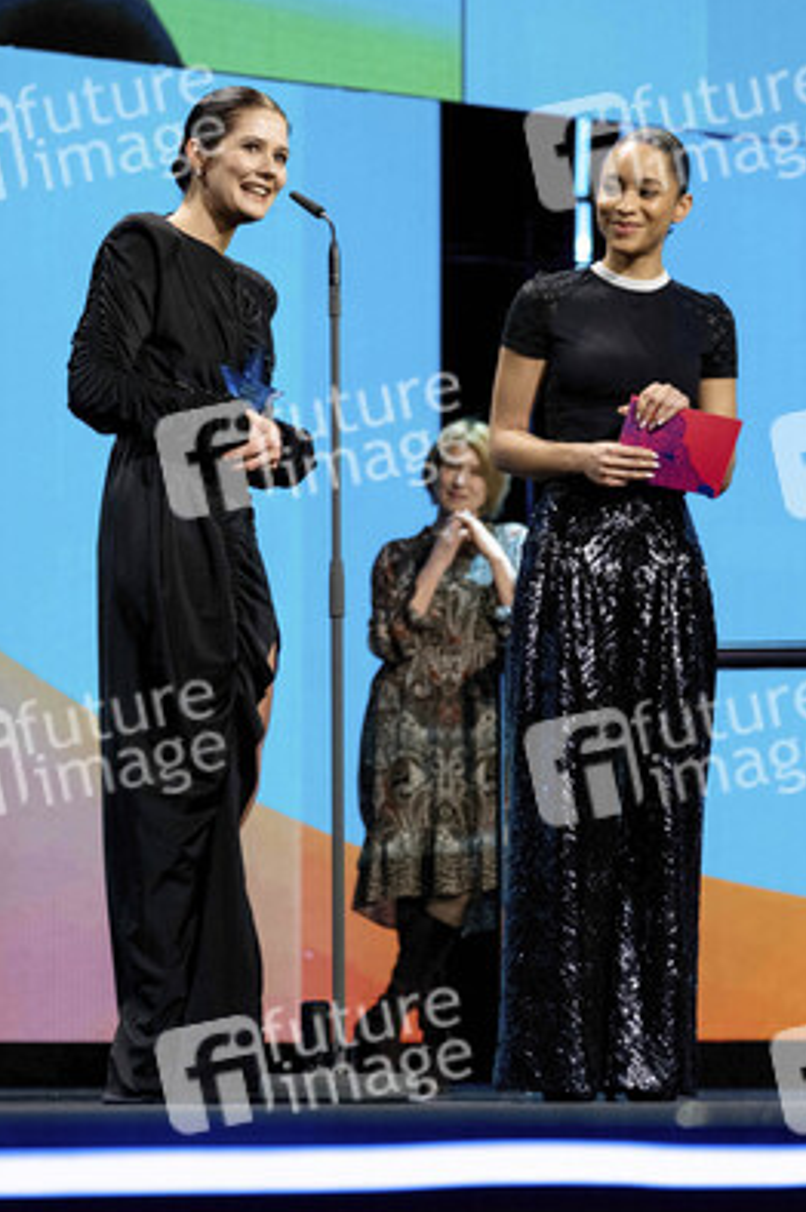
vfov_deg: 15.4
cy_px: 600
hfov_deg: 10.3
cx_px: 403
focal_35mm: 133
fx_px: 4474
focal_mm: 87.1
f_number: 2.8
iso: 2500
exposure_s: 1/280
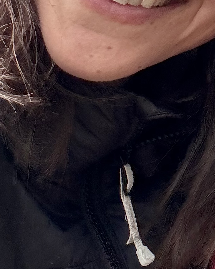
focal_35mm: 105
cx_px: 289
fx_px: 835
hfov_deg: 14.0
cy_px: -4
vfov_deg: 17.8
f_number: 1.9
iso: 25
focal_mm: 2.69
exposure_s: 1/276
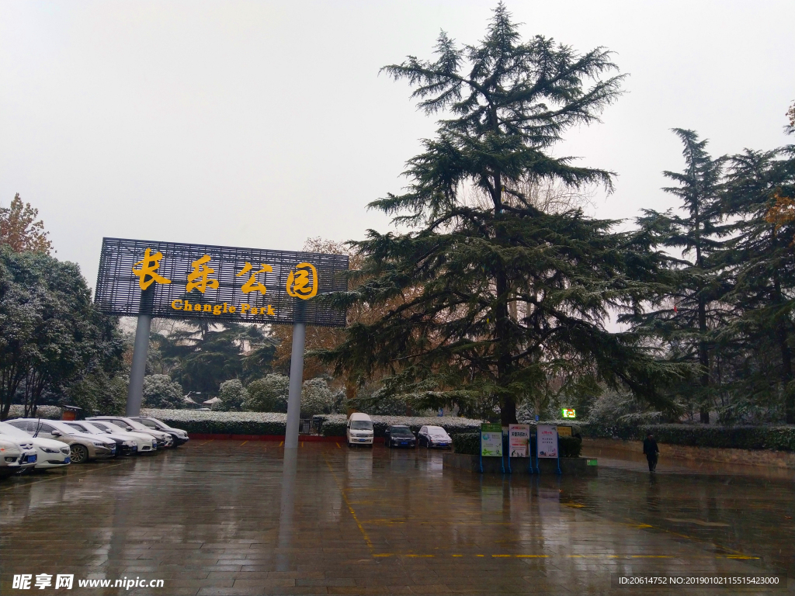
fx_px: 574
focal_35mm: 25
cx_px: 398
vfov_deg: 54.9
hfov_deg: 69.4
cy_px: 298
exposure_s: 1/172
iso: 100
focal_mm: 4.28
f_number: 1.75
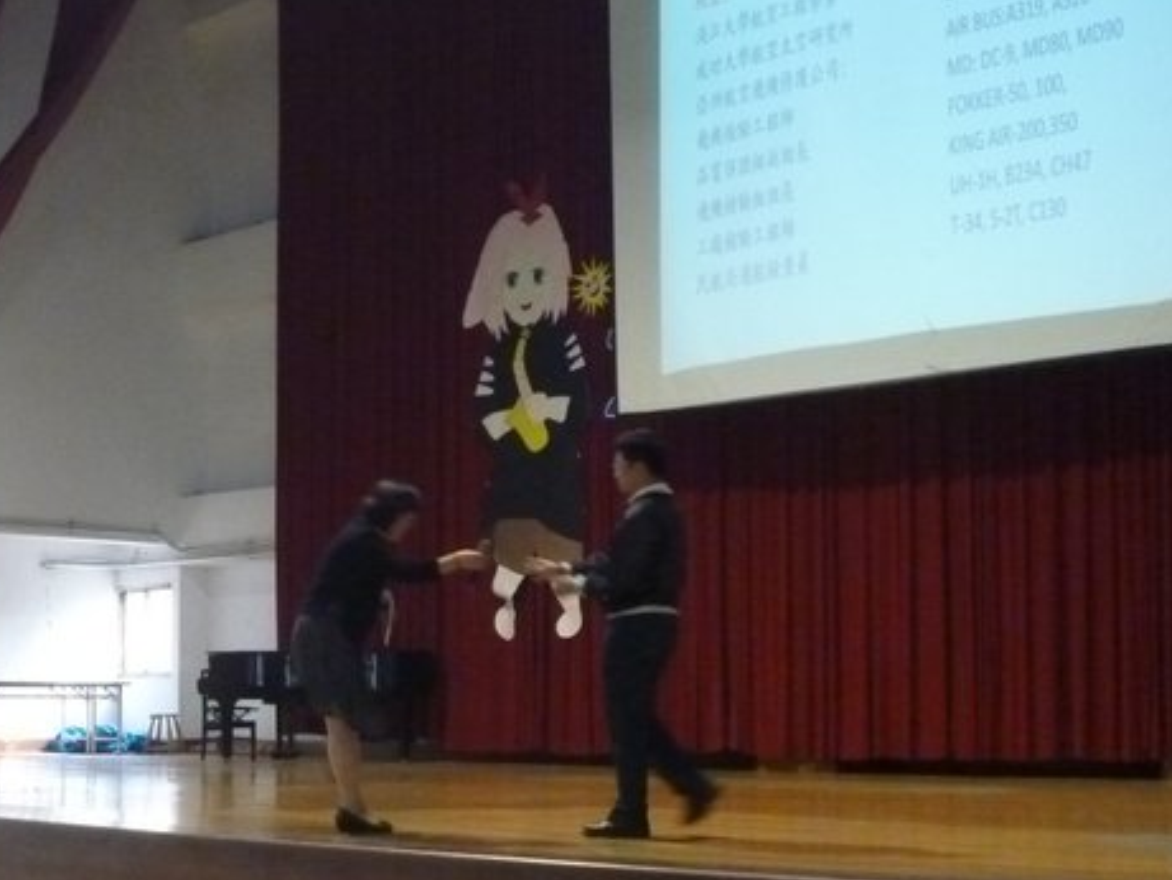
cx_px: 351
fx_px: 2167
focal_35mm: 64
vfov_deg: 22.9
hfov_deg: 29.9
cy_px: 554
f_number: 3.6
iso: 800
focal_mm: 7.2
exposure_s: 1/25
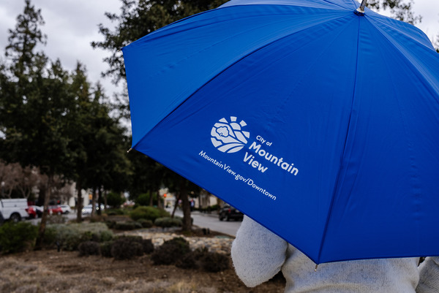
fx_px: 476
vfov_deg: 34.3
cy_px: 146
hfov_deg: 49.5
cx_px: 220
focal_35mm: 39
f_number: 5
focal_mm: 26
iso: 80
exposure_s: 1/200
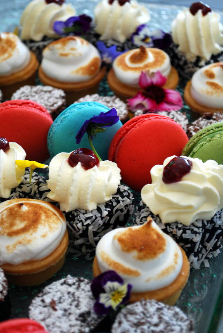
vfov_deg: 24.6
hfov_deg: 16.6
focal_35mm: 82
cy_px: 166
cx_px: 112
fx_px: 764
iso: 200
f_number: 5.6
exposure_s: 1/80
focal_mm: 55
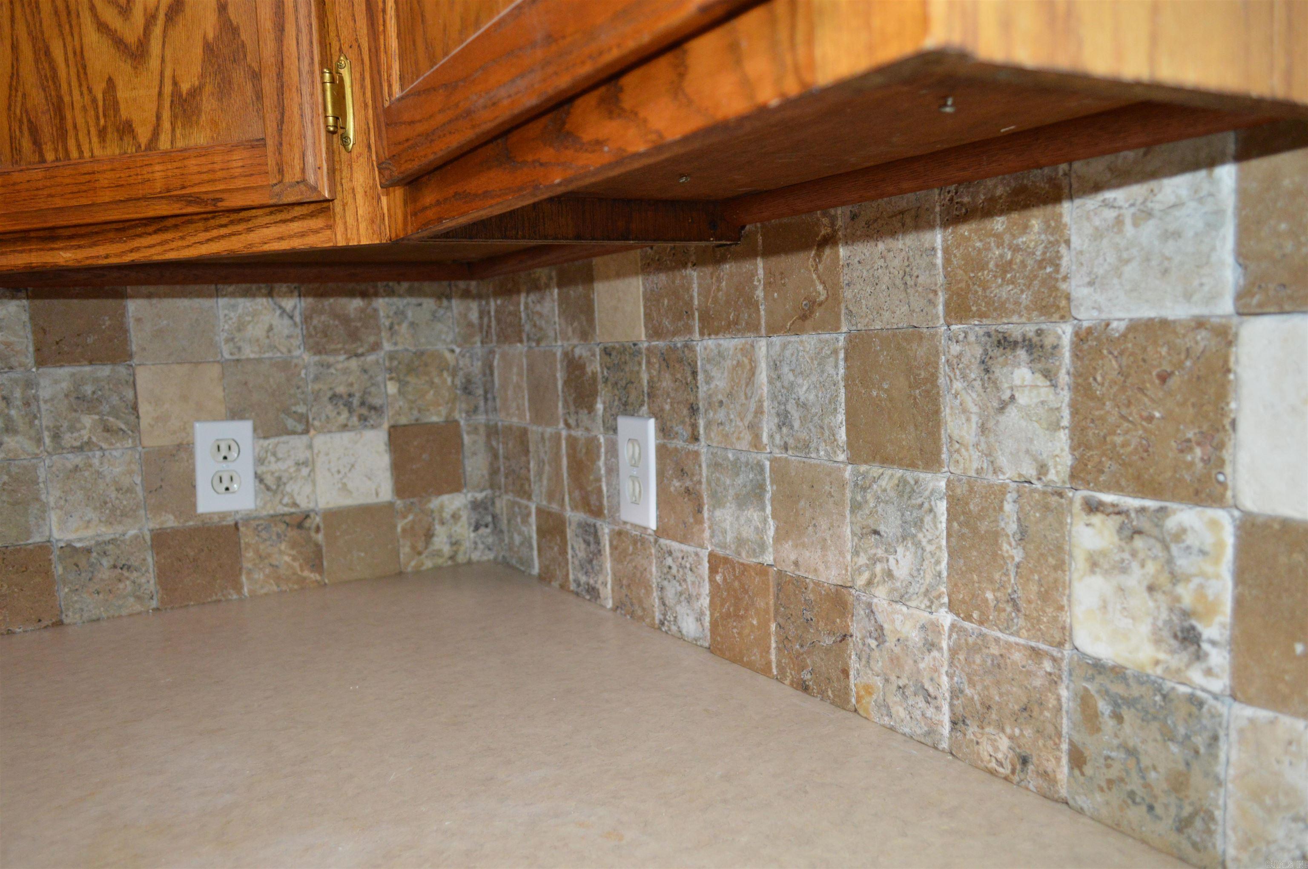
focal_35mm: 27
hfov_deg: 67.4
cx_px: 654
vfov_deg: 47.8
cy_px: 434
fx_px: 980
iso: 1000
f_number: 3.5
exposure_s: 1/60
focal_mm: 18
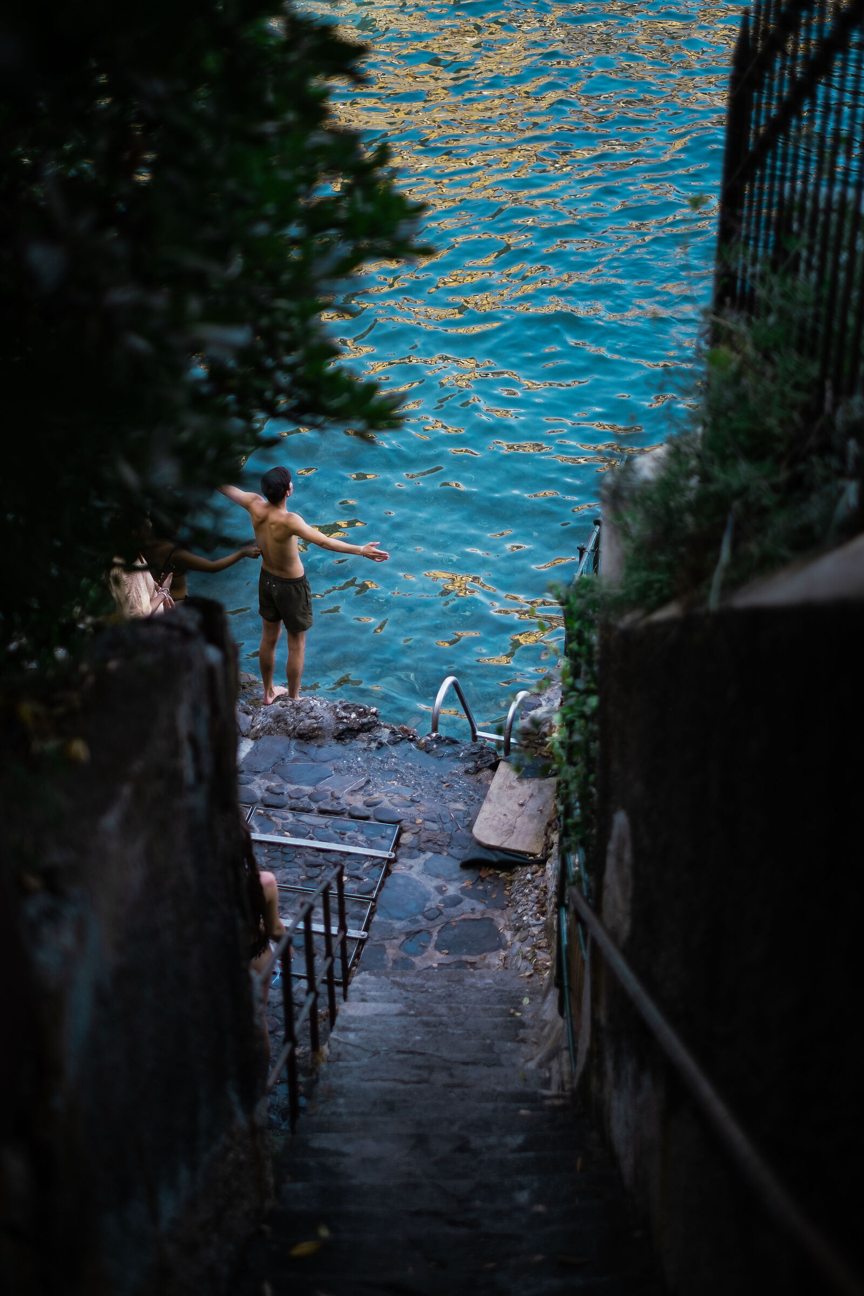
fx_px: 1908
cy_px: 648
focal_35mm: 53
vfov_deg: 37.5
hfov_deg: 25.5
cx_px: 432
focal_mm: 35
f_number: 1.4
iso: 160
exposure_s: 1/2000
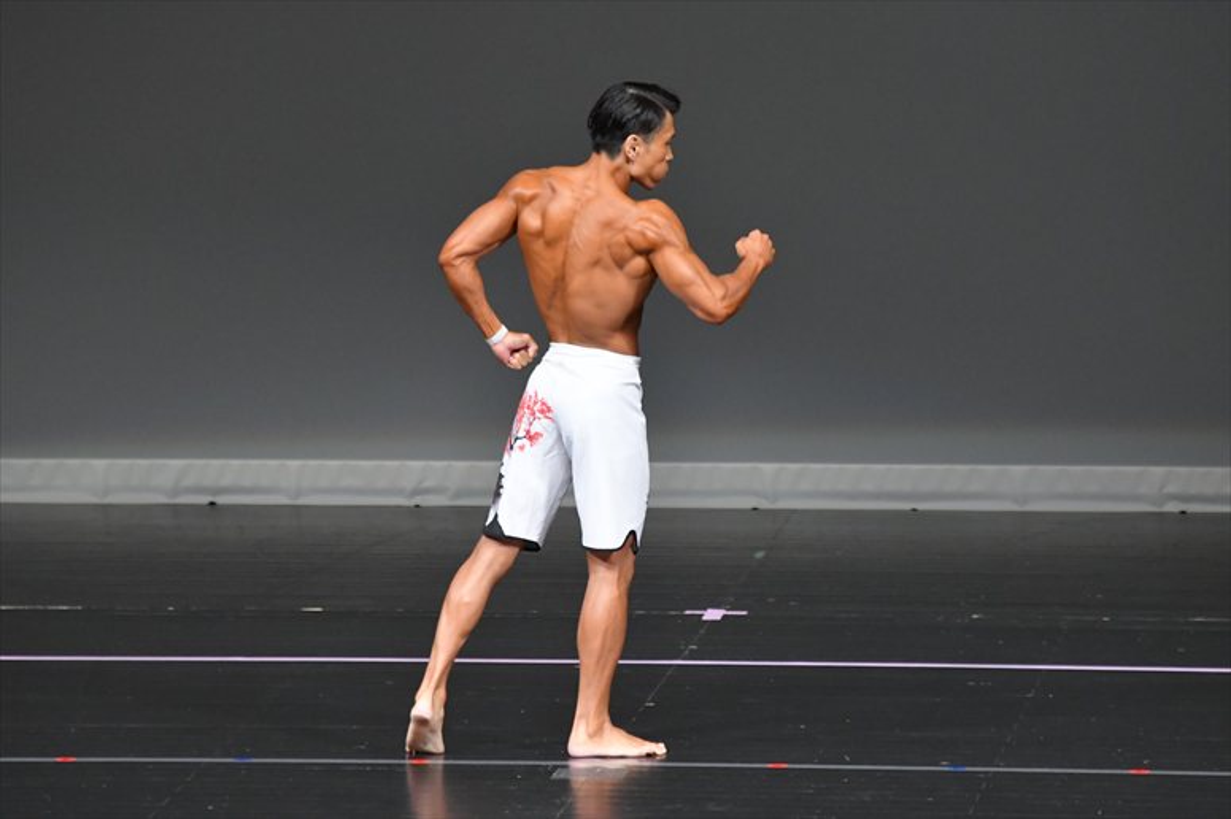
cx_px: 616
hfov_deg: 6.0
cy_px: 410
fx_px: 11791
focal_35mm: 345
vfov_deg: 4.0
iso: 4000
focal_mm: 230
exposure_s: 1/400
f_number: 5.6
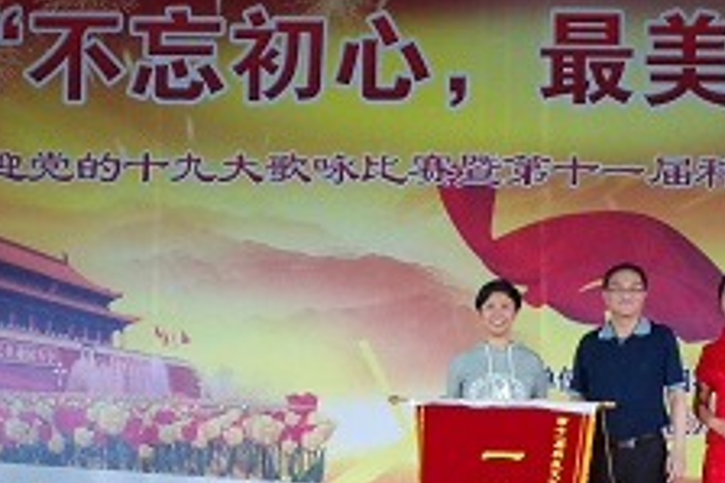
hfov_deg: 19.6
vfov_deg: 13.1
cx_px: 466
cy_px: 313
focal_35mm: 104
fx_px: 2093
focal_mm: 28.13
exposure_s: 1/200
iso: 3200
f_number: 10
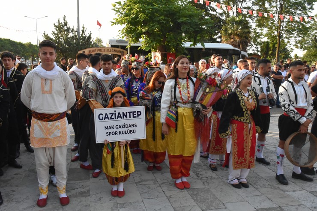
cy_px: 106
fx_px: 304
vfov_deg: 38.3
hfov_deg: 55.1
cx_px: 158
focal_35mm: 34
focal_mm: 23
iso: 2000
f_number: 11
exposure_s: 1/500
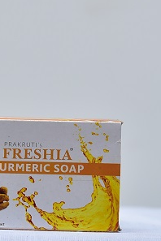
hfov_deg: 11.0
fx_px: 832
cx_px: 33
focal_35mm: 124
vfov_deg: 16.4
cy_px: 196
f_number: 4
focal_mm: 70
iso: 1250
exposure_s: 1/125
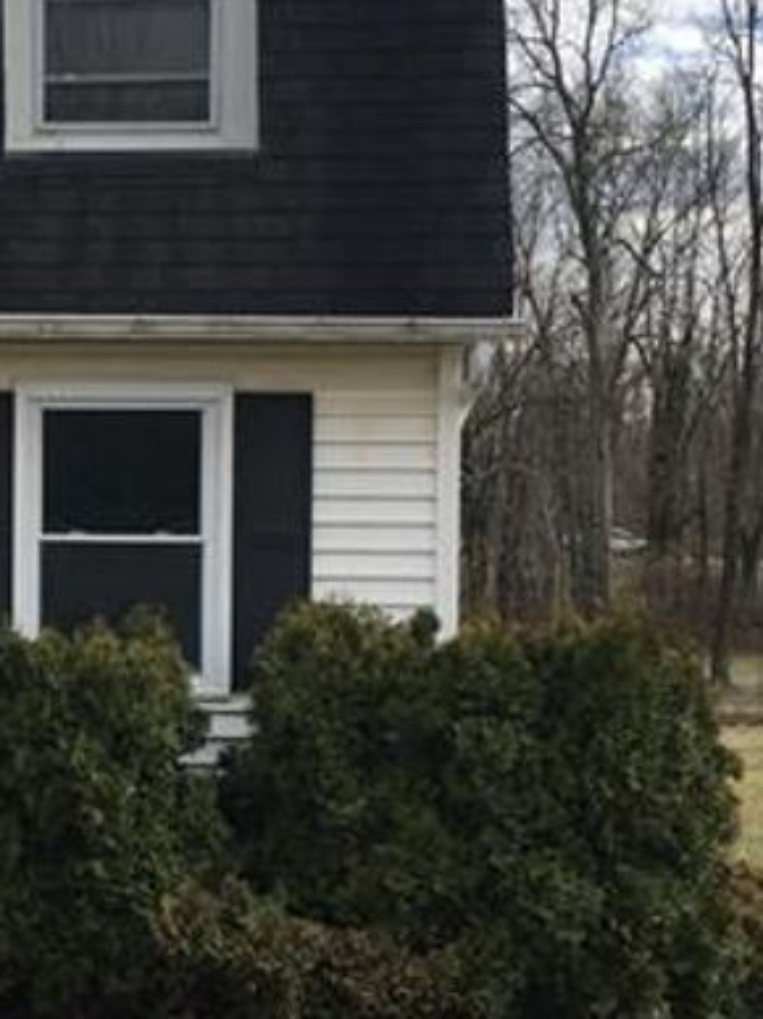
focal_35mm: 65
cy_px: 581
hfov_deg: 21.5
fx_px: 1911
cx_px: -50
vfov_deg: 29.8
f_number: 2.2
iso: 25
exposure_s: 1/699
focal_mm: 4.15
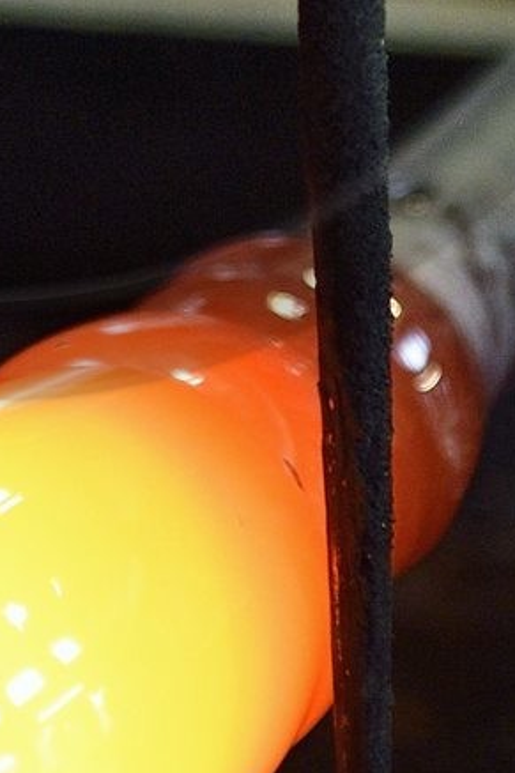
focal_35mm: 385
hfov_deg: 3.6
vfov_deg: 5.3
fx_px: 8267
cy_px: -427
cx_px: -42
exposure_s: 1/250
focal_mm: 70
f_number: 3.2
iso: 1600
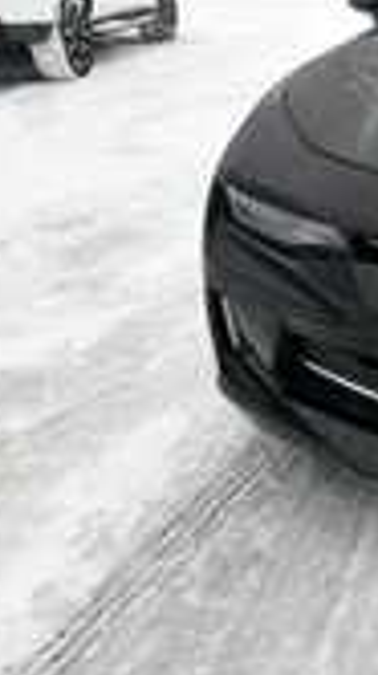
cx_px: 585
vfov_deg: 42.0
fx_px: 858
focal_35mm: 48
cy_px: 197
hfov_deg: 20.7
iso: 200
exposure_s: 1/250
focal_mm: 13
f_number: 6.3
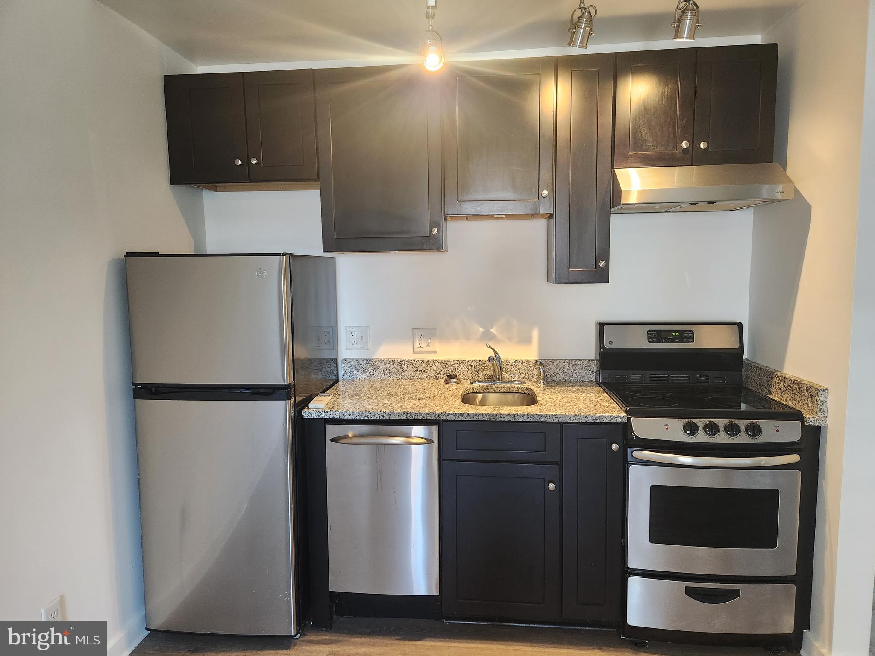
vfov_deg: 58.9
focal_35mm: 23
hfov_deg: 73.9
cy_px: 328
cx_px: 438
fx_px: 581
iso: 640
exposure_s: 1/120
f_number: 1.8
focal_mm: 5.4
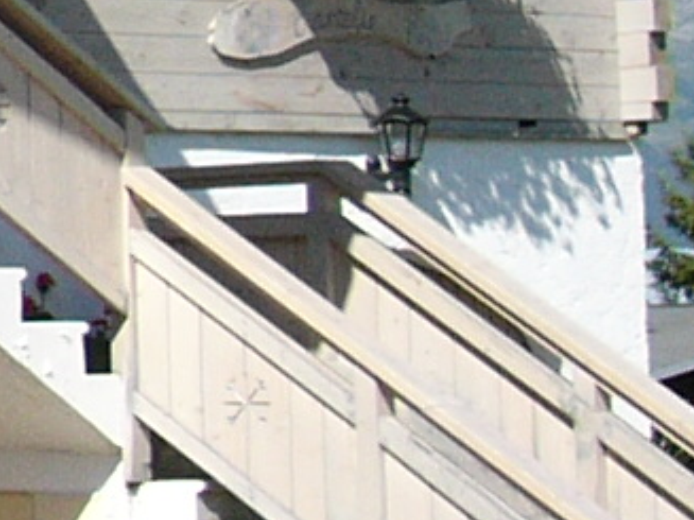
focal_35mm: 219
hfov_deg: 8.1
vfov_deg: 6.7
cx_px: -1176
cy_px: -110
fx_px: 4389
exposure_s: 1/250
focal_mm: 5.8
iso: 100
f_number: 8
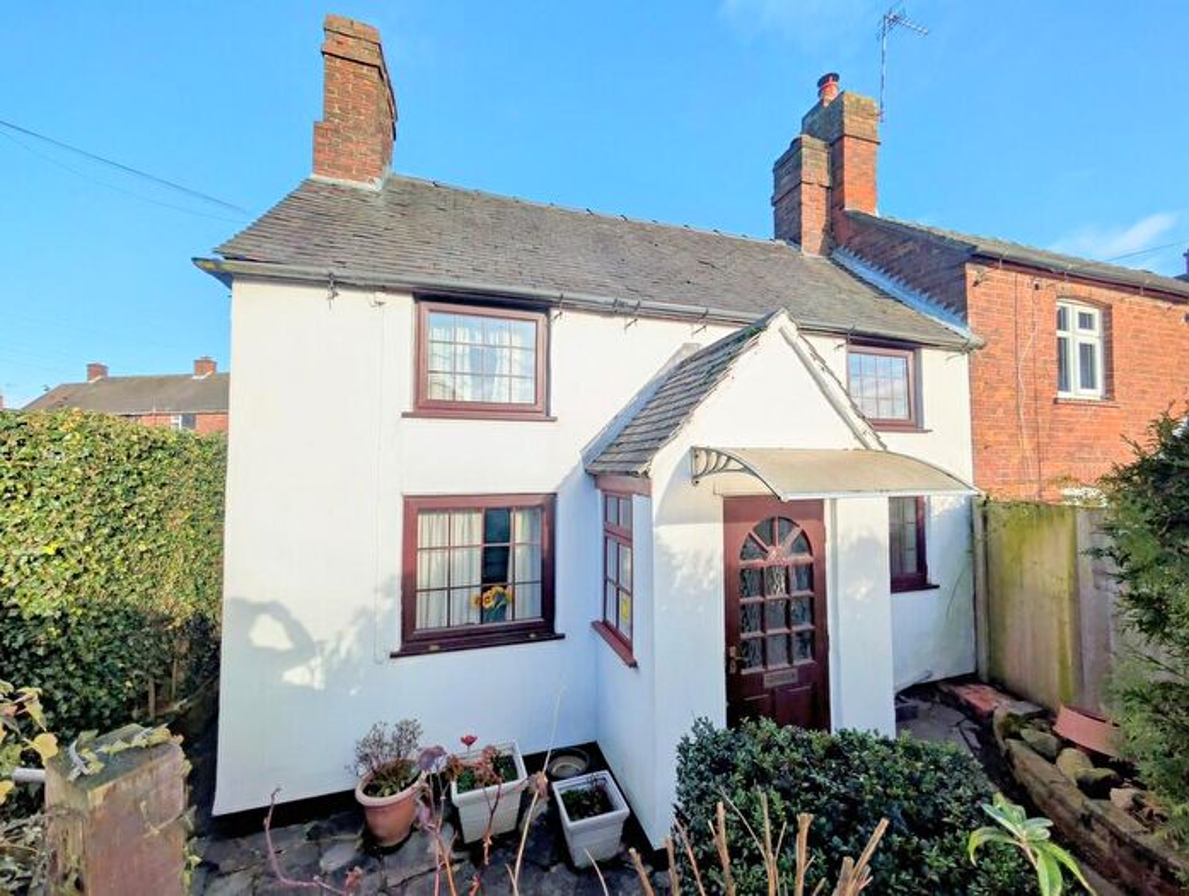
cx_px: 594
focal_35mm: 12
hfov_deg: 110.4
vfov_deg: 94.7
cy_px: 448
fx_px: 413
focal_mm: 2.02
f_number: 1.7
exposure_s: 1/2967
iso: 72
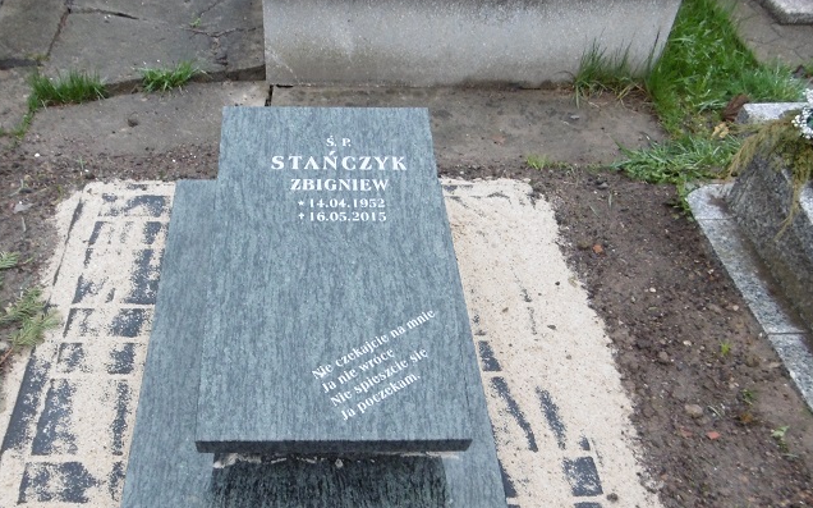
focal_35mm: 32
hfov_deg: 59.2
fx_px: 709
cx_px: 323
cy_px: 339
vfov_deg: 38.9
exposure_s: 1/60
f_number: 3.1
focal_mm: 4.3
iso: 160
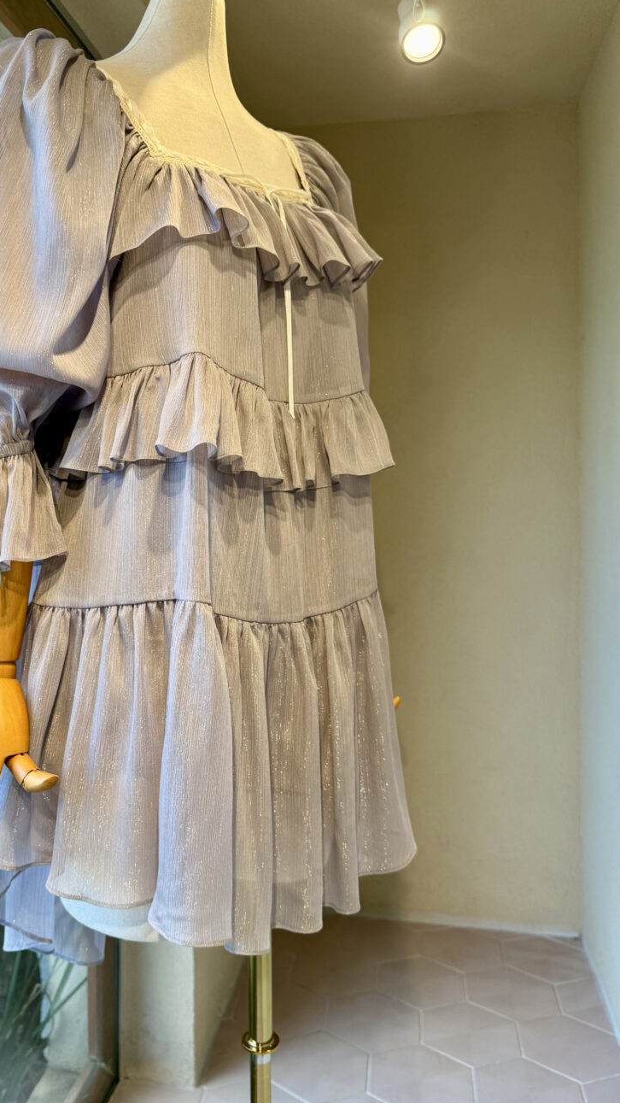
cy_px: 546
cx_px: 210
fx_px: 789
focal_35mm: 27
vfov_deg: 69.9
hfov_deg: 42.4
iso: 80
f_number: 1.78
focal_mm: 6.76
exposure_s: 1/133
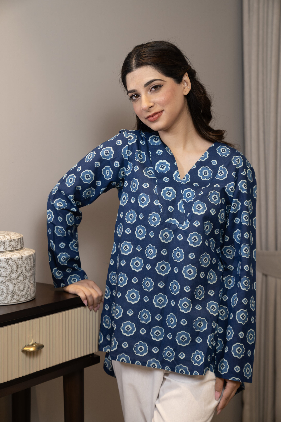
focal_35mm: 70
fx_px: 819
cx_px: 140
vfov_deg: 28.8
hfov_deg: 19.5
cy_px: 211
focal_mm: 70
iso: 160
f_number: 4.5
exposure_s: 1/100
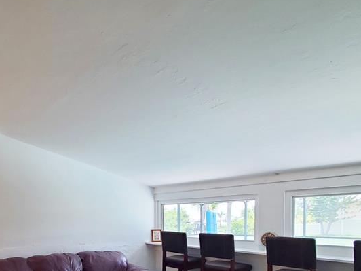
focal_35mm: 25
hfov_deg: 66.5
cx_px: 107
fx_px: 261
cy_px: 230
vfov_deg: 50.4
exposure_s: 1/60
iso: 100
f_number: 2.2
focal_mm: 1.8
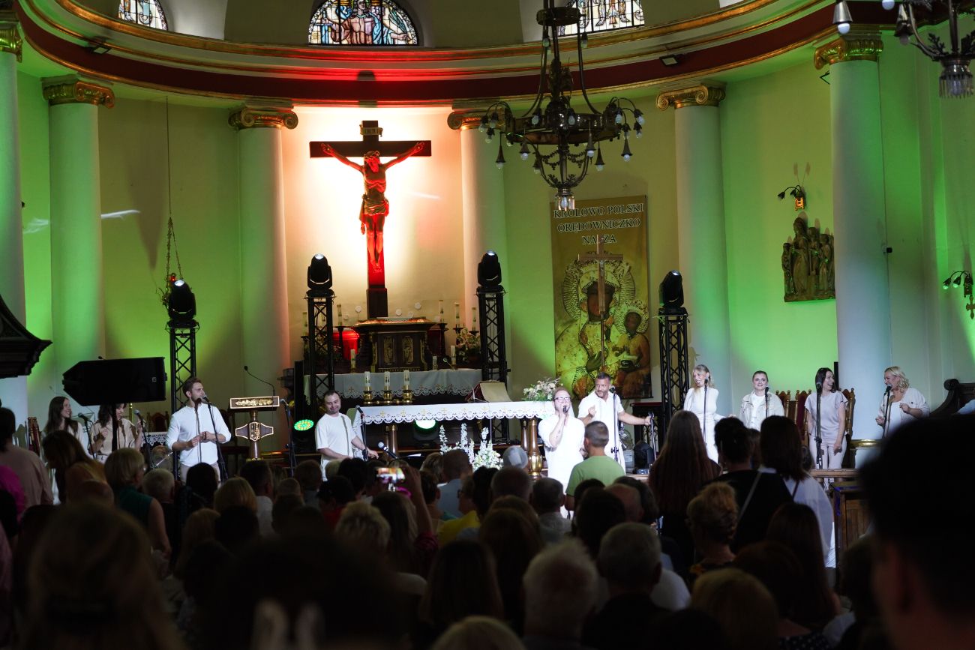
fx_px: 1652
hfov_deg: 32.9
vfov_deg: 22.3
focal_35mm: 61
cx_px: 488
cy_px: 325
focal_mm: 61
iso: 2500
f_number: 4
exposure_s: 1/100
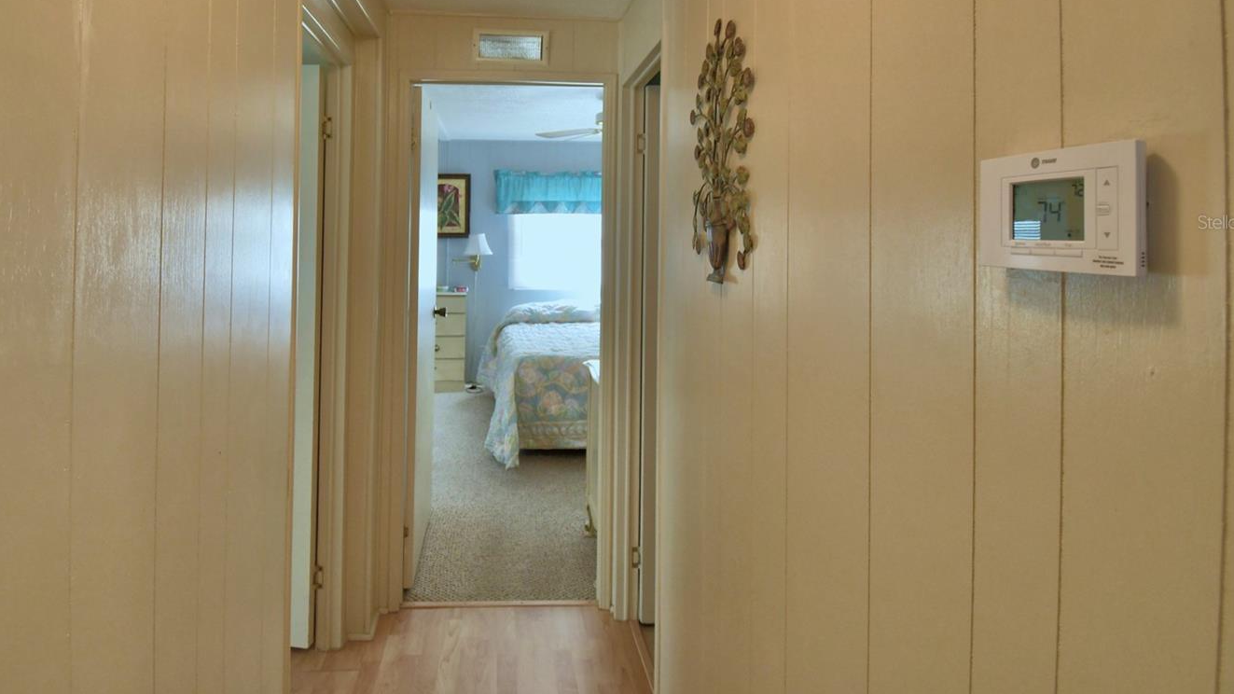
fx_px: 622
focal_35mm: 19
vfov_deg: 56.9
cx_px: 534
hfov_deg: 89.1
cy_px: 222
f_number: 4.5
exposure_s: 1/50
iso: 400
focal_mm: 10
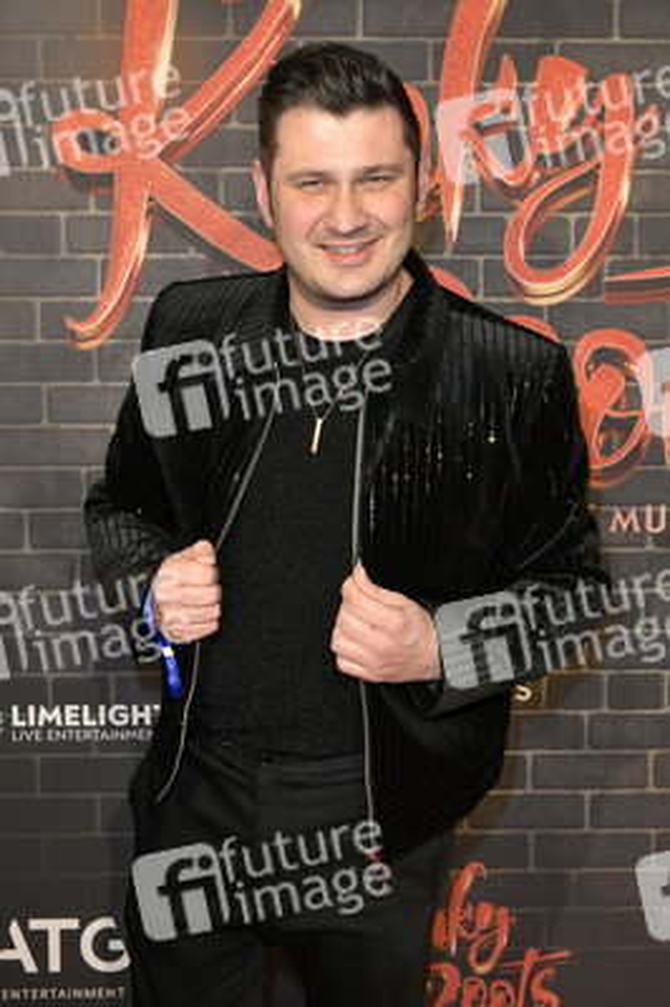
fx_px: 1398
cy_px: 504
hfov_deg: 26.9
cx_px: 335
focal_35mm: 50
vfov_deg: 39.6
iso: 1600
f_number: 7.1
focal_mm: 50
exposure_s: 1/250
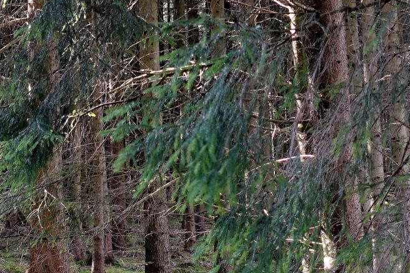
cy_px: -140
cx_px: 109
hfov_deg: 15.9
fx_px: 1457
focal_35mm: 128
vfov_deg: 10.3
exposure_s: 1/50
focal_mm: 15.1
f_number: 2.8
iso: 160
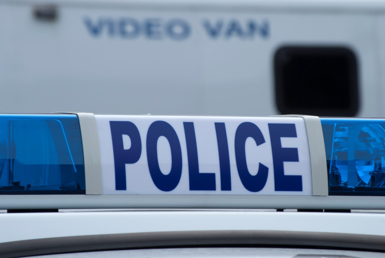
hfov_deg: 6.9
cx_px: 192
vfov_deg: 4.6
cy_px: 129
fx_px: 3212
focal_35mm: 300
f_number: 11
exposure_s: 1/200
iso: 200
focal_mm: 200
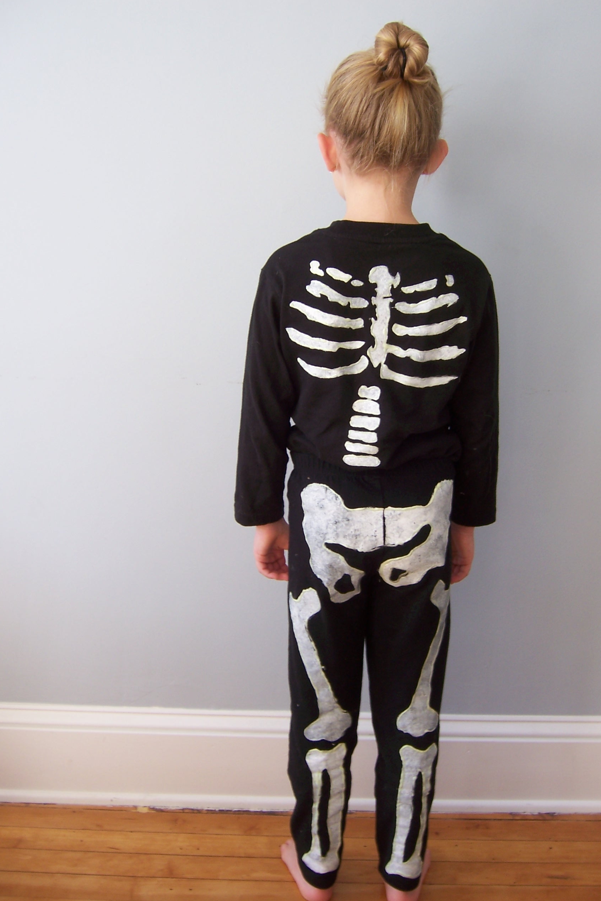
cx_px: 306
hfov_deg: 35.1
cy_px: 456
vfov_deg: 50.7
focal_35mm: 38
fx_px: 952
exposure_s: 1/30
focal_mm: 6.2
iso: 80
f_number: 2.8
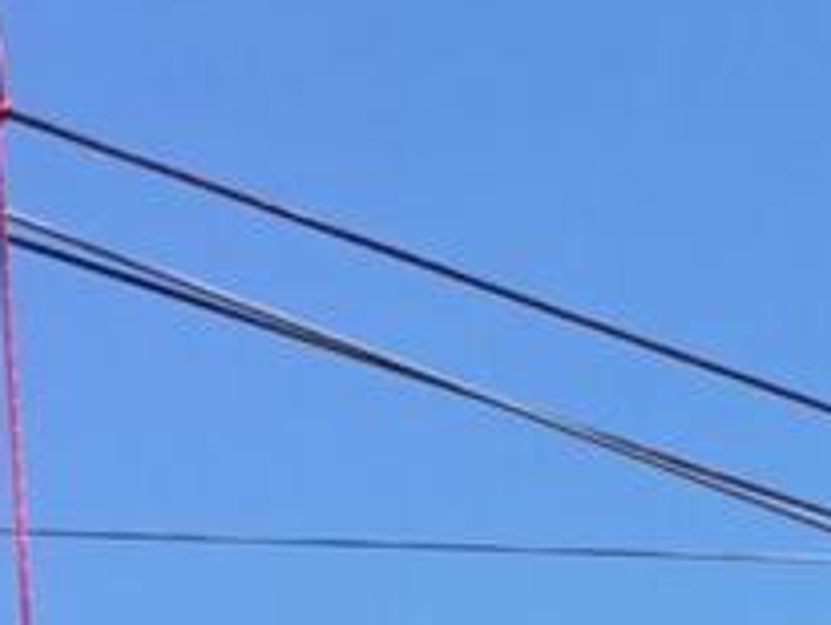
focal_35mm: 201
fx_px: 4831
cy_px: 843
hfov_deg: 9.3
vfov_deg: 7.3
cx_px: 1614
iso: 25
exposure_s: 1/599
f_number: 2.4
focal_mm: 3.3
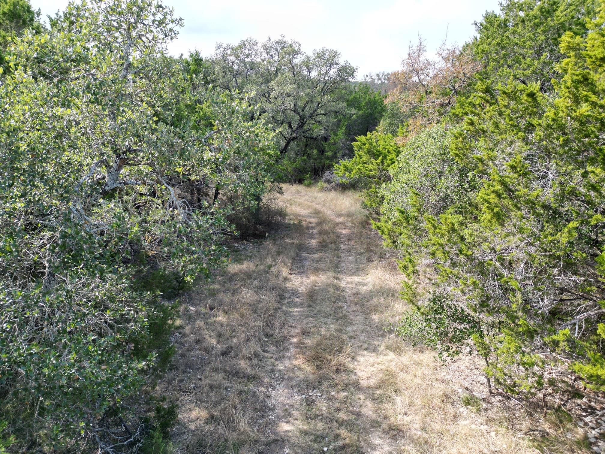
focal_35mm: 24
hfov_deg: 71.6
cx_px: 302
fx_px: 419
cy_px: 227
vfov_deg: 56.8
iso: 140
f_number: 1.7
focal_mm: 6.72
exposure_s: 1/800
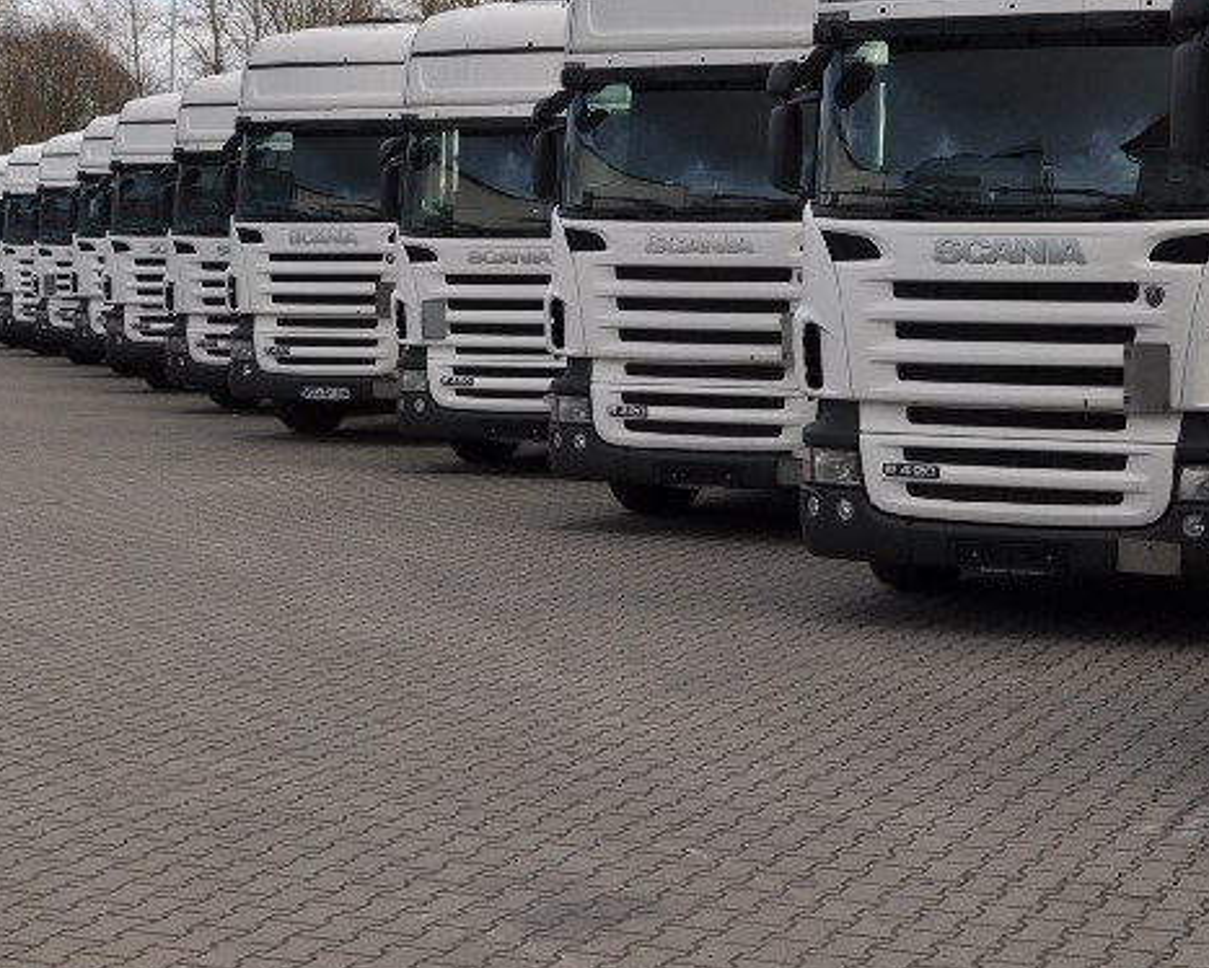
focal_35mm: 74
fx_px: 2649
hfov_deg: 25.4
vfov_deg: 20.6
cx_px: 896
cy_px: 311
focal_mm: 24
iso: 200
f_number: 5.6
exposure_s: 1/125
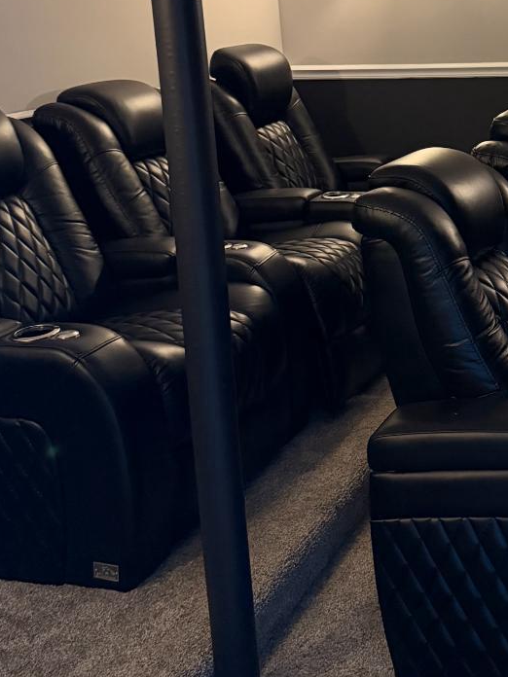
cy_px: 157
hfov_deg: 25.9
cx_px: 526
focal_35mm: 53
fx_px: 1037
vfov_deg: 35.3
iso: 800
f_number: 1.78
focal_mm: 6.76
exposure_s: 1/30
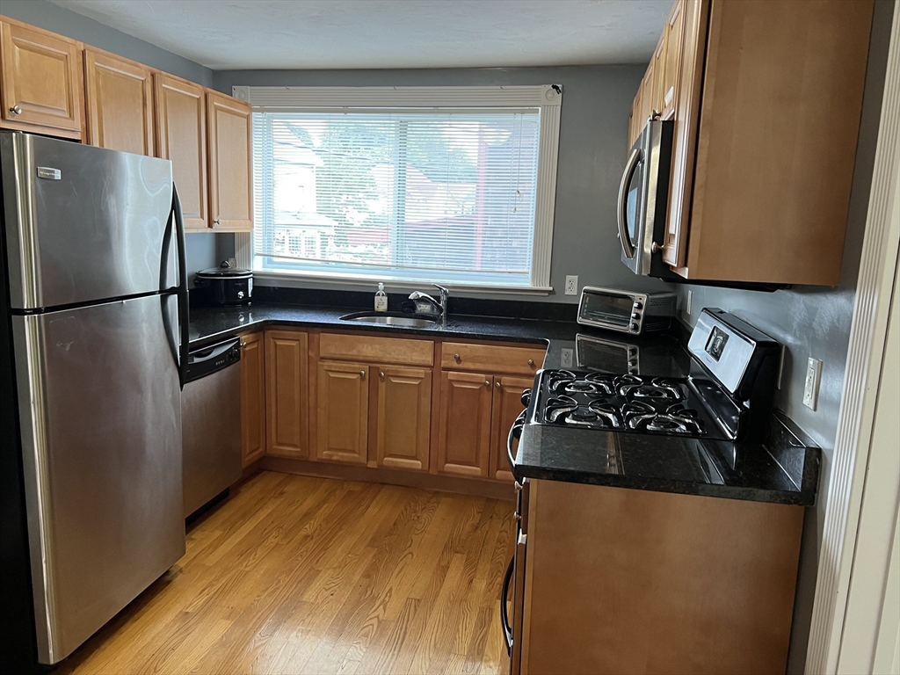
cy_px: 338
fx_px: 676
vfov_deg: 53.1
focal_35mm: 26
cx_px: 450
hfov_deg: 67.3
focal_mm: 5.7
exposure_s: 1/63
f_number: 1.5
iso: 125
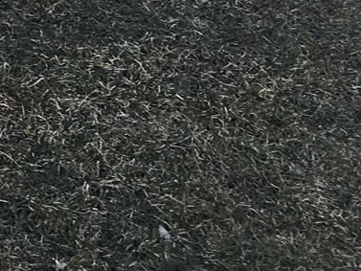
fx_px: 1617
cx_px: -256
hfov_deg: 11.9
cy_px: -414
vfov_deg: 8.6
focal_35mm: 155
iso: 25
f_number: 2.2
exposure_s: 1/190
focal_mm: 4.15
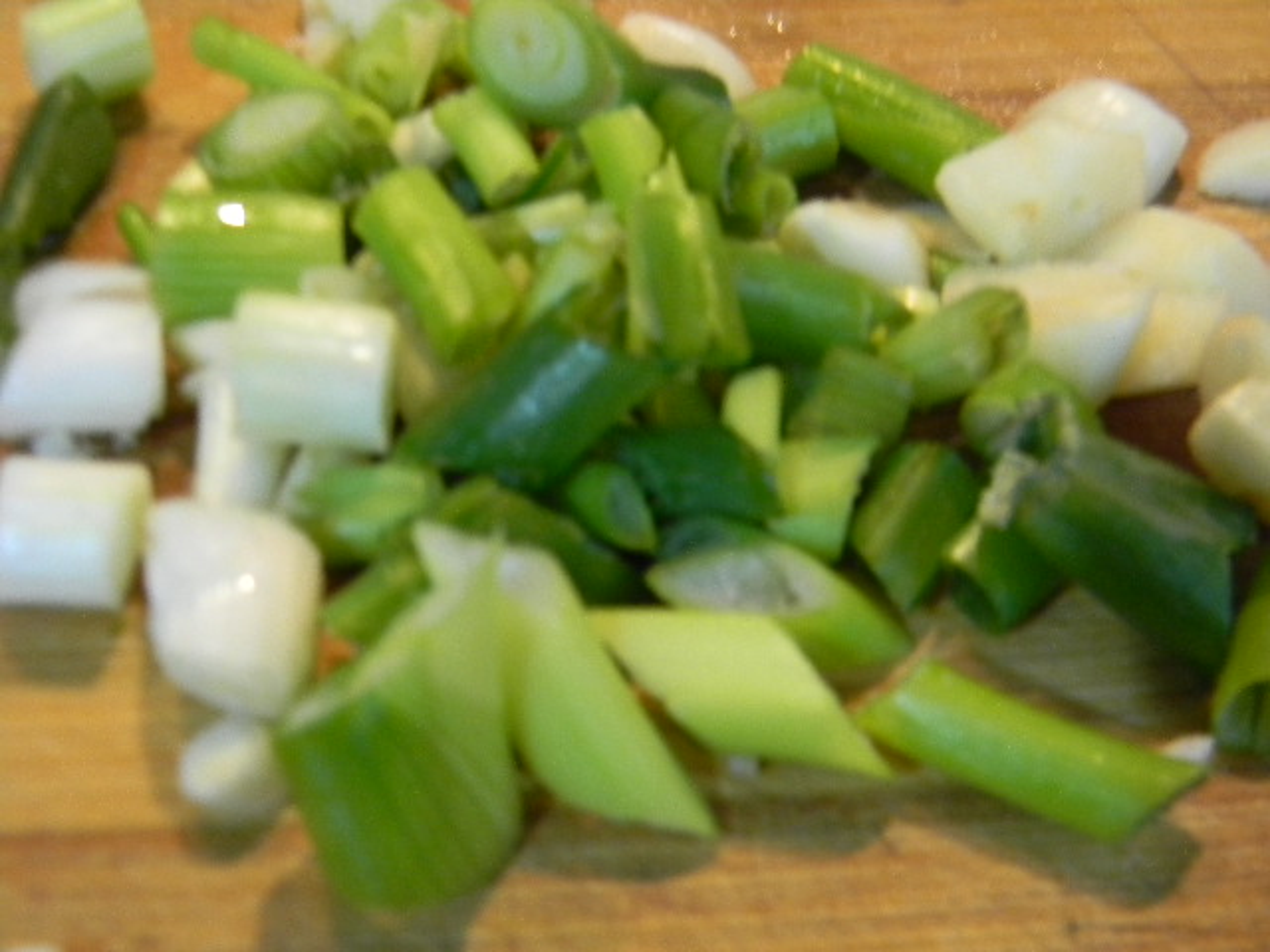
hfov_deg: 40.4
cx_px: 635
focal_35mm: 47
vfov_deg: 30.9
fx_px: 1724
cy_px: 476
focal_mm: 8.6
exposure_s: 1/13
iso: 400
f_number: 3.9
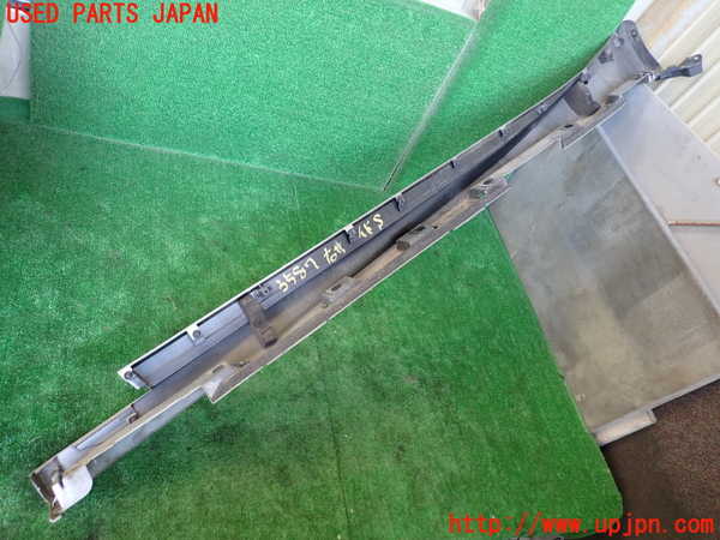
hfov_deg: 69.4
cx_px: 360
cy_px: 270
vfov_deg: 54.9
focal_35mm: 25
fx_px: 520
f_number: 2
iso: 200
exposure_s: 1/50
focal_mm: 4.5
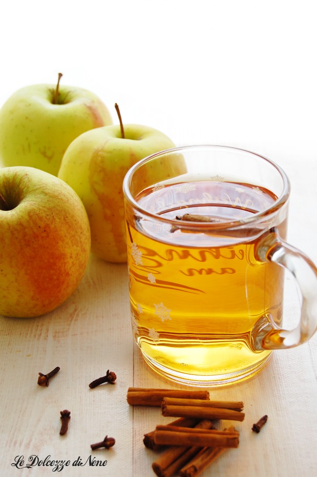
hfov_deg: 18.9
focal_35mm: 72
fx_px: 953
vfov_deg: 28.1
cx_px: 158
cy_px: 238
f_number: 8
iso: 200
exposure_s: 1/80
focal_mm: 48
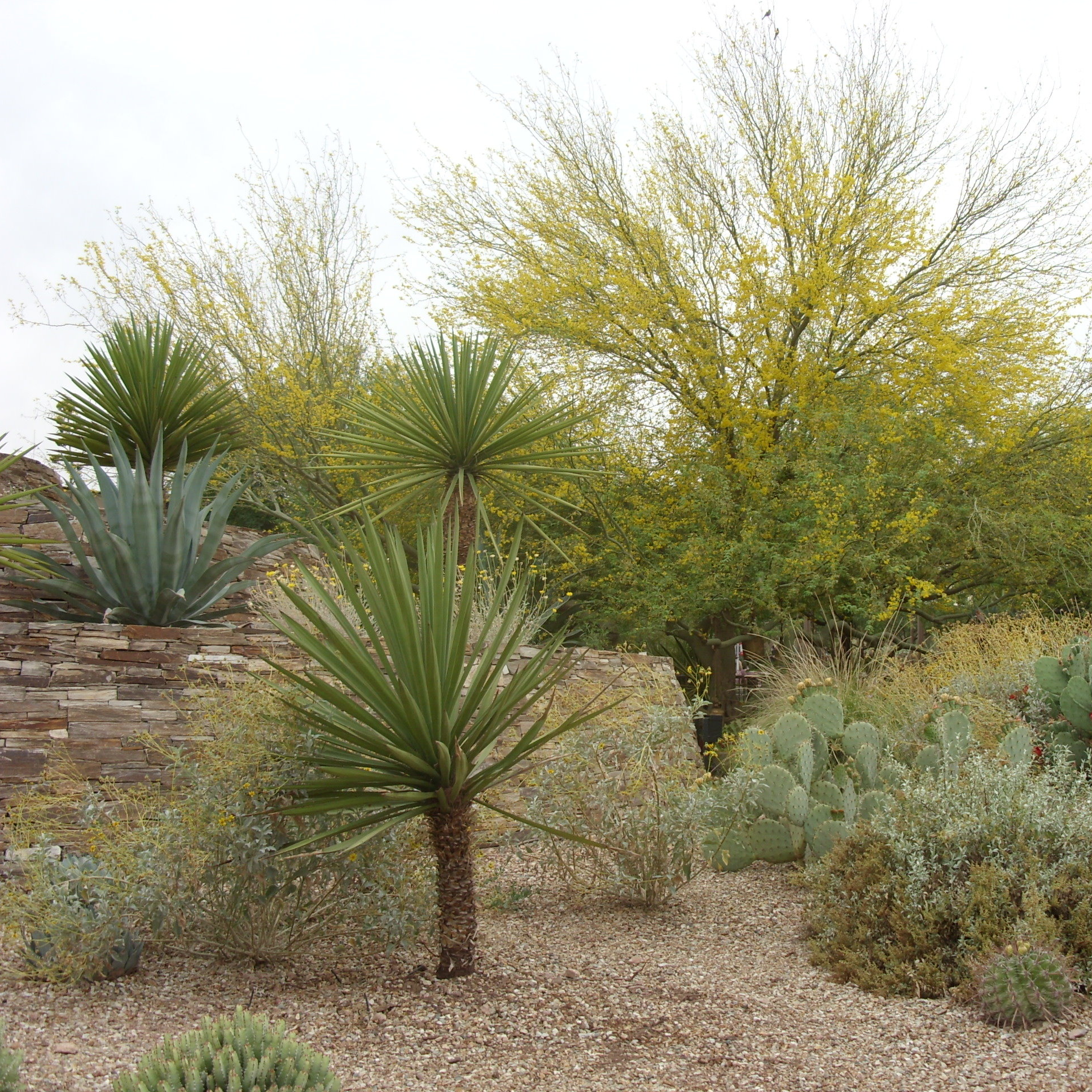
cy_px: 545
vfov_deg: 37.6
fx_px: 1606
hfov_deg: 37.2
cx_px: 710
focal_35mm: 45
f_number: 2.8
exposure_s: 1/88
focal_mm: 6.3
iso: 50
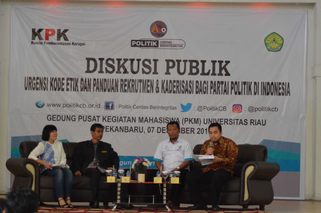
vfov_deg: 11.1
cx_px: 160
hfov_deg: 16.7
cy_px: 106
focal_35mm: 123
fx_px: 1096
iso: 3200
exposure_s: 1/80
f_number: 4
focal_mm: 82
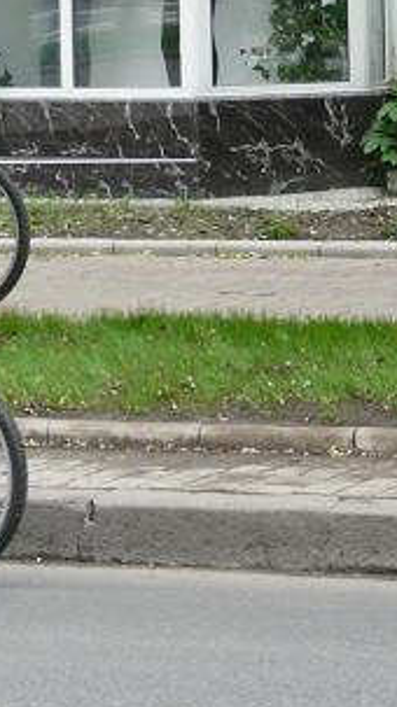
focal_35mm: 296
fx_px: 5550
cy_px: 189
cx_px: -312
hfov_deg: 4.1
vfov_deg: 7.3
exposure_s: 1/500
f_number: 3.6
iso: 400
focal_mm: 20.6
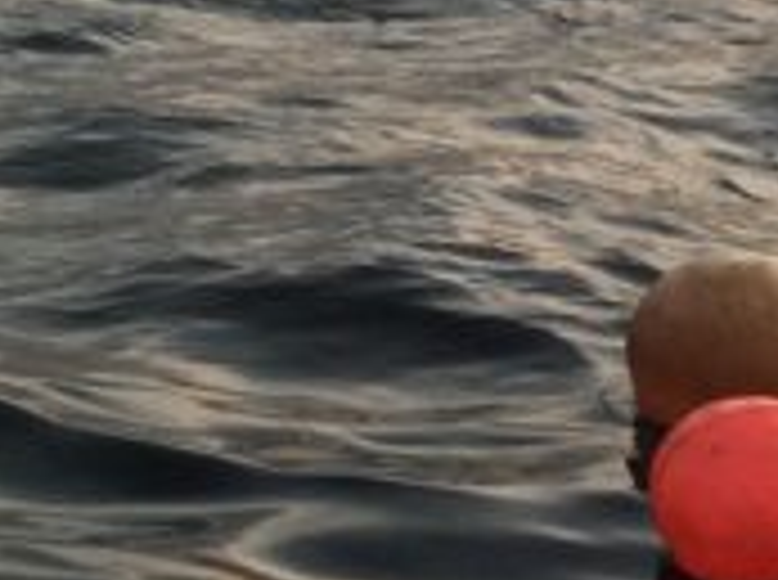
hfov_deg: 10.1
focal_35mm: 172
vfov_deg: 8.2
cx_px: -1088
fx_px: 3858
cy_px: -558
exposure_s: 1/516
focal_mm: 4.15
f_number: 2.2
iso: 25
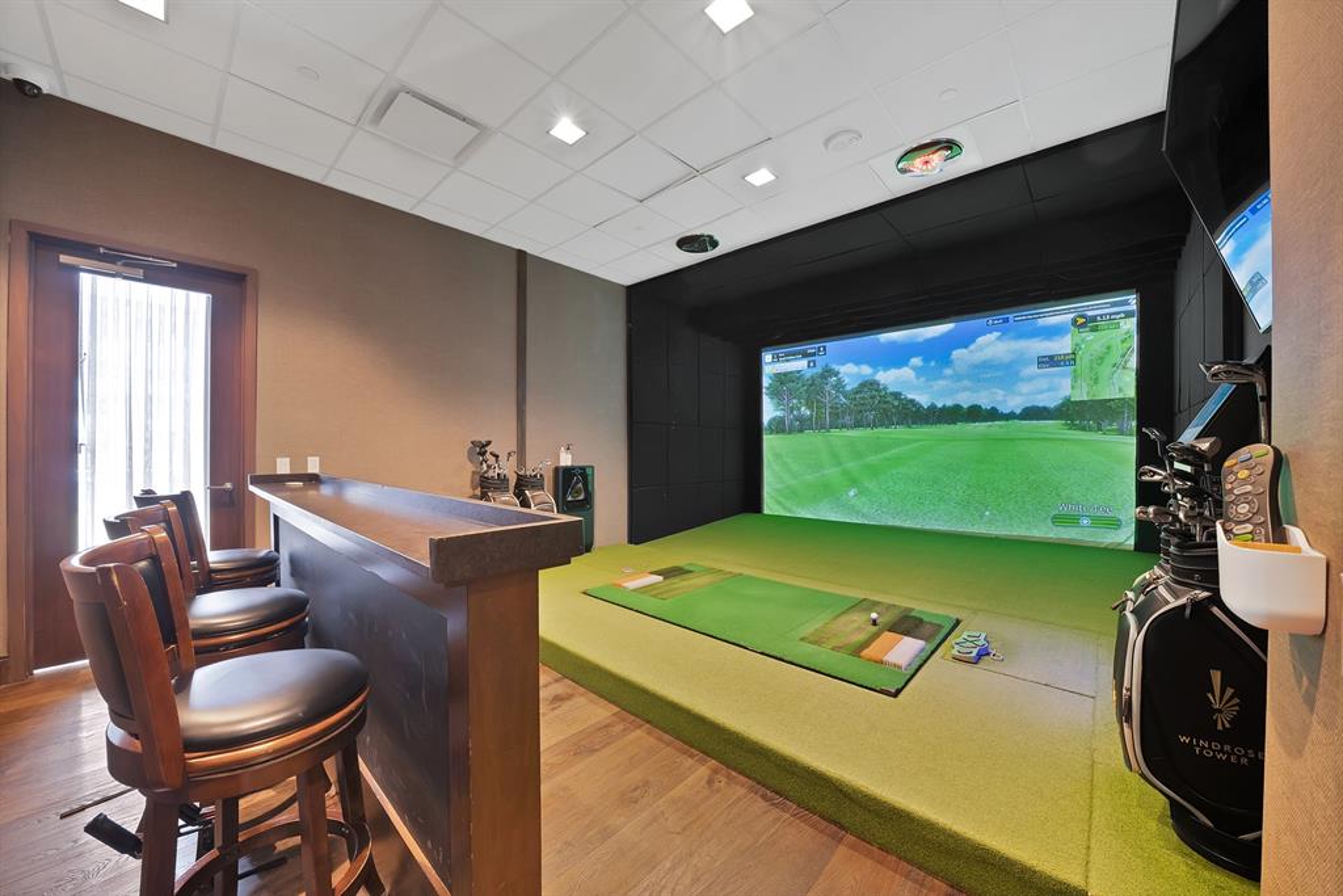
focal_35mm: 12
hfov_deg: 112.6
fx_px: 448
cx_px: 672
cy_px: 448
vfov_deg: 90.0
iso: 640
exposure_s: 2.5
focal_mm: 12
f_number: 9
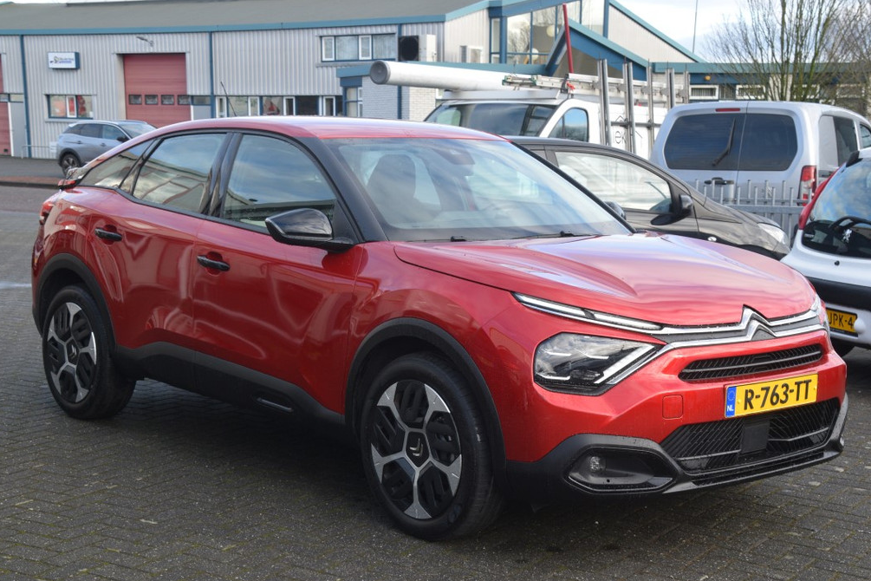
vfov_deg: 25.3
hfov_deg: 37.2
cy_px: 295
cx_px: 433
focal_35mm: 54
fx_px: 1295
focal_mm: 35
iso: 400
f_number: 7.1
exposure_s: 1/200
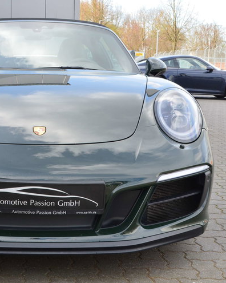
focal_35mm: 61
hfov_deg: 24.5
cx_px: 40
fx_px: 510
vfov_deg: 31.0
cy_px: 145
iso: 280
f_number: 10
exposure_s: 1/60
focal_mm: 28
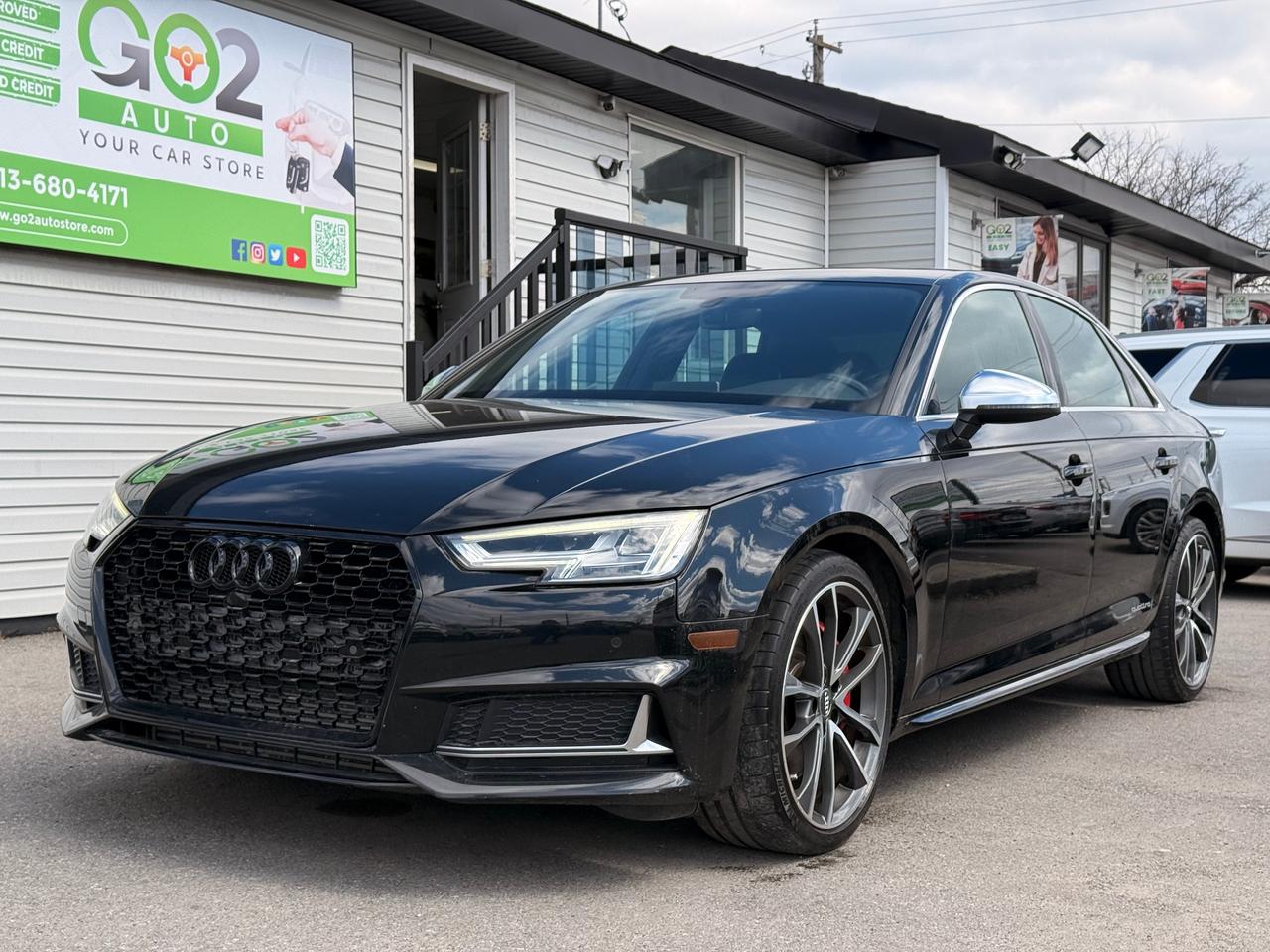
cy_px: 476
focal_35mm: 48
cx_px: 635
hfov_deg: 39.7
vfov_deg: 30.3
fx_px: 1761
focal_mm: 6.76
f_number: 1.78
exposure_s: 1/3534
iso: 80
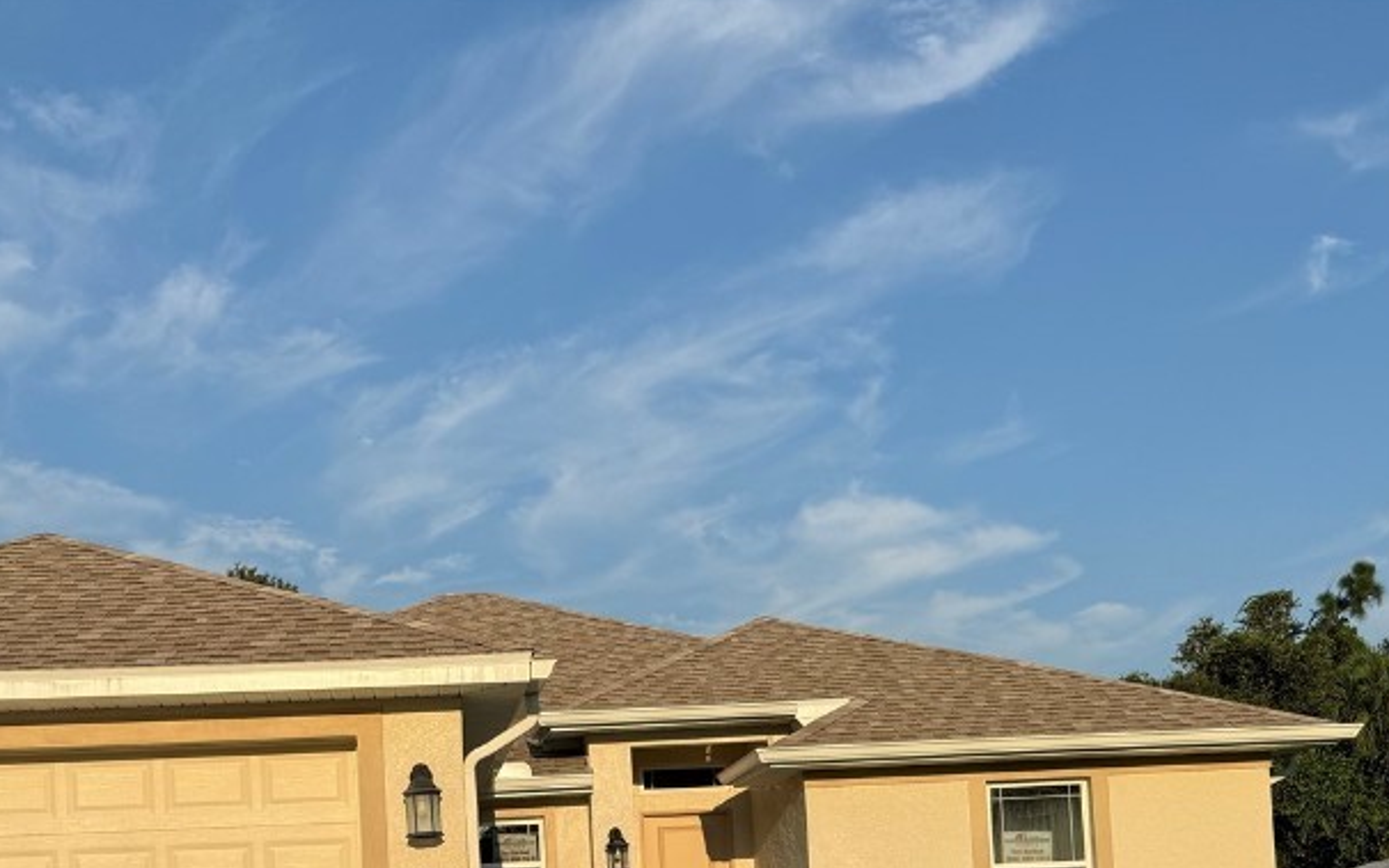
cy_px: 868
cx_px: 431
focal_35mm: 43
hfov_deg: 45.3
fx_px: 1628
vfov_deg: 28.1
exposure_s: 1/7092
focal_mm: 6.76
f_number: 1.78
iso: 80
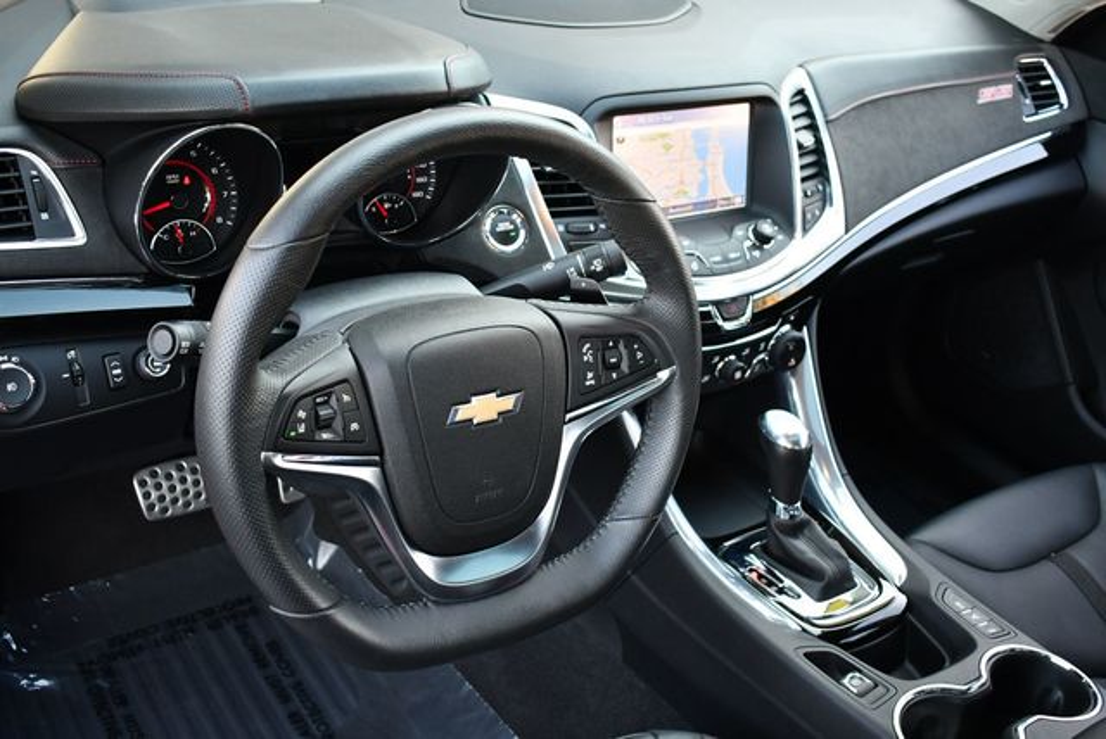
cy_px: 370
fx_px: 1291
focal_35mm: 42
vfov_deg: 32.0
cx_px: 553
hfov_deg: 46.4
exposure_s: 1/200
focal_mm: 21
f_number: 3.8
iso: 800
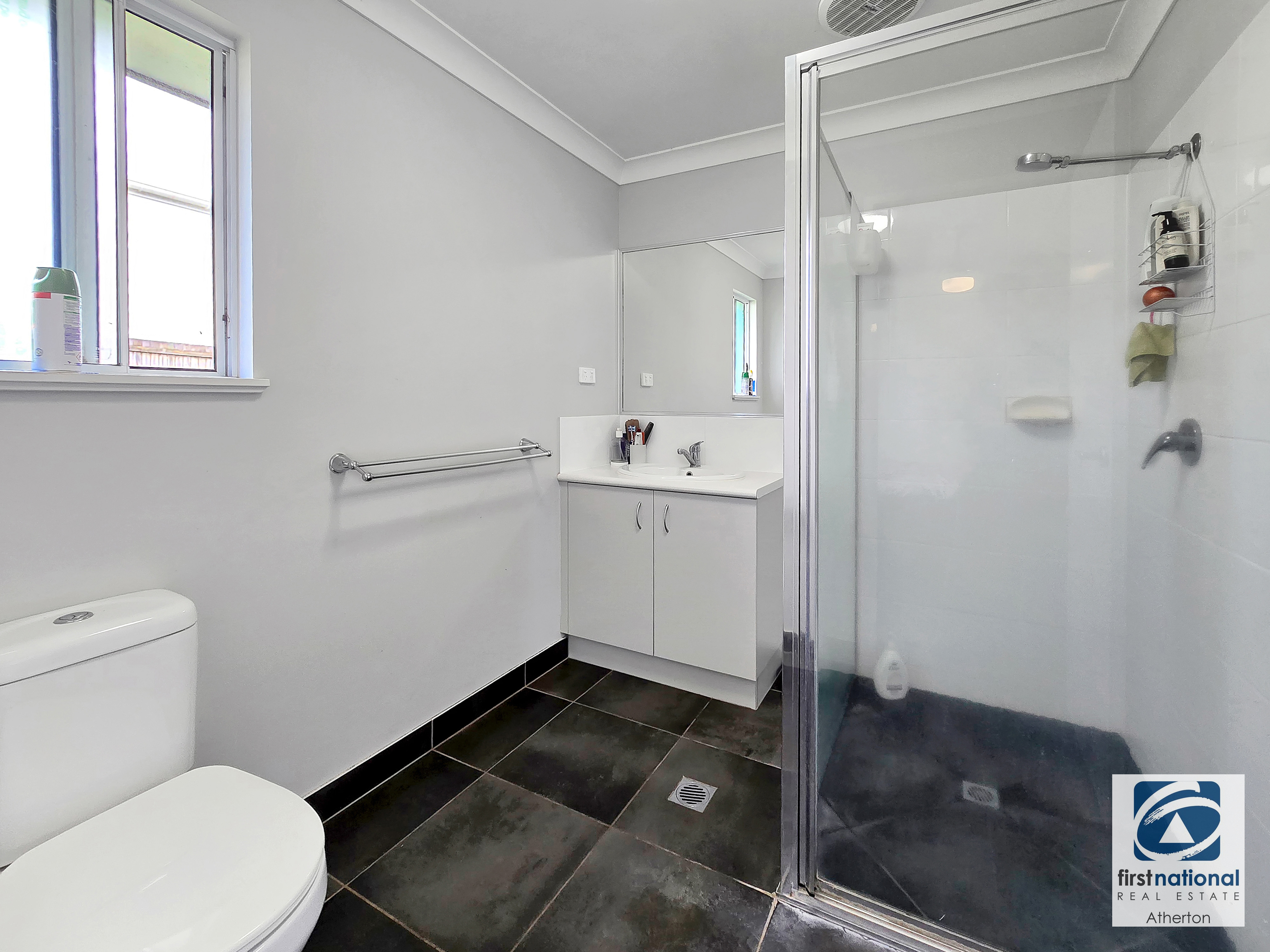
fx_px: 477
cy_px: 476
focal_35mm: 13
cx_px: 635
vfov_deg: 89.9
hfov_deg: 106.2
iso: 125
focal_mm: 2.2
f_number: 2.2
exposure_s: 1/100
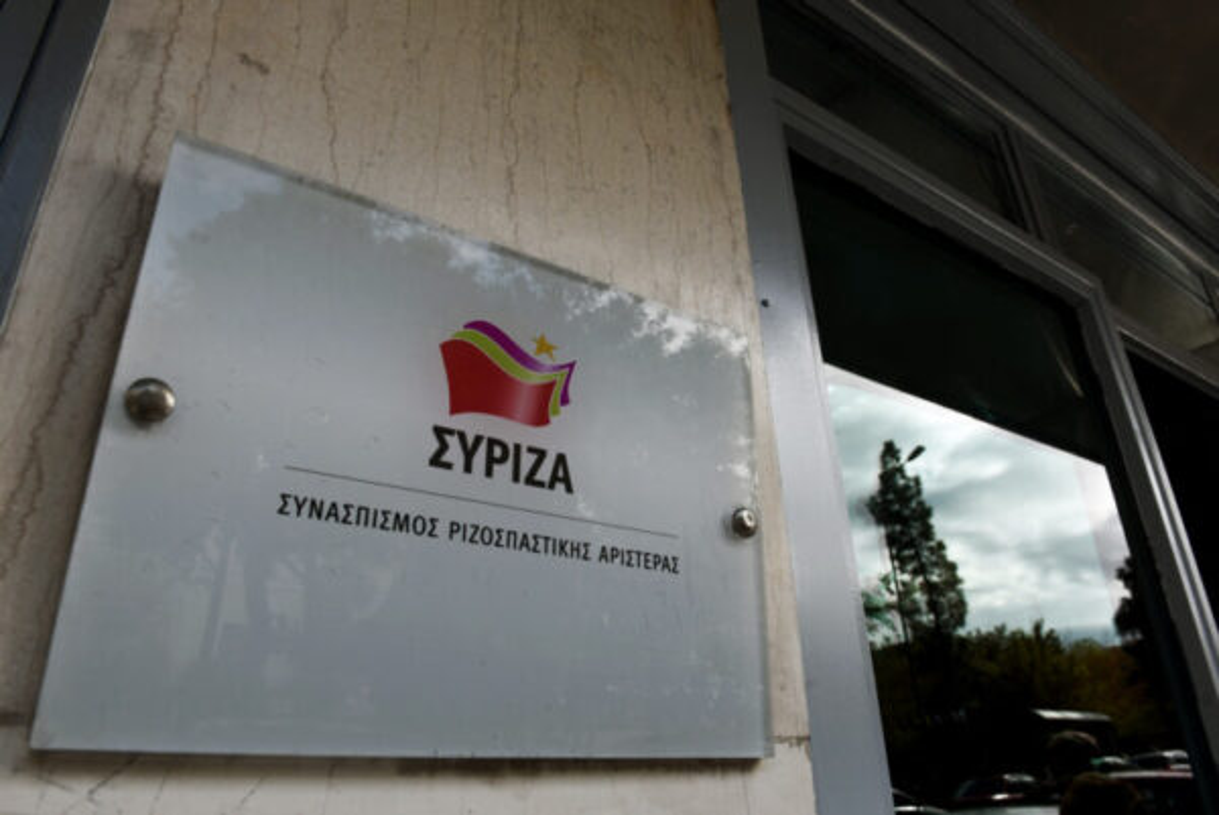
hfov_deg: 69.4
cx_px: 610
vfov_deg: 49.6
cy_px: 408
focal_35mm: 26
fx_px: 881
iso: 400
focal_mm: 26
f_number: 8
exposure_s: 1/400
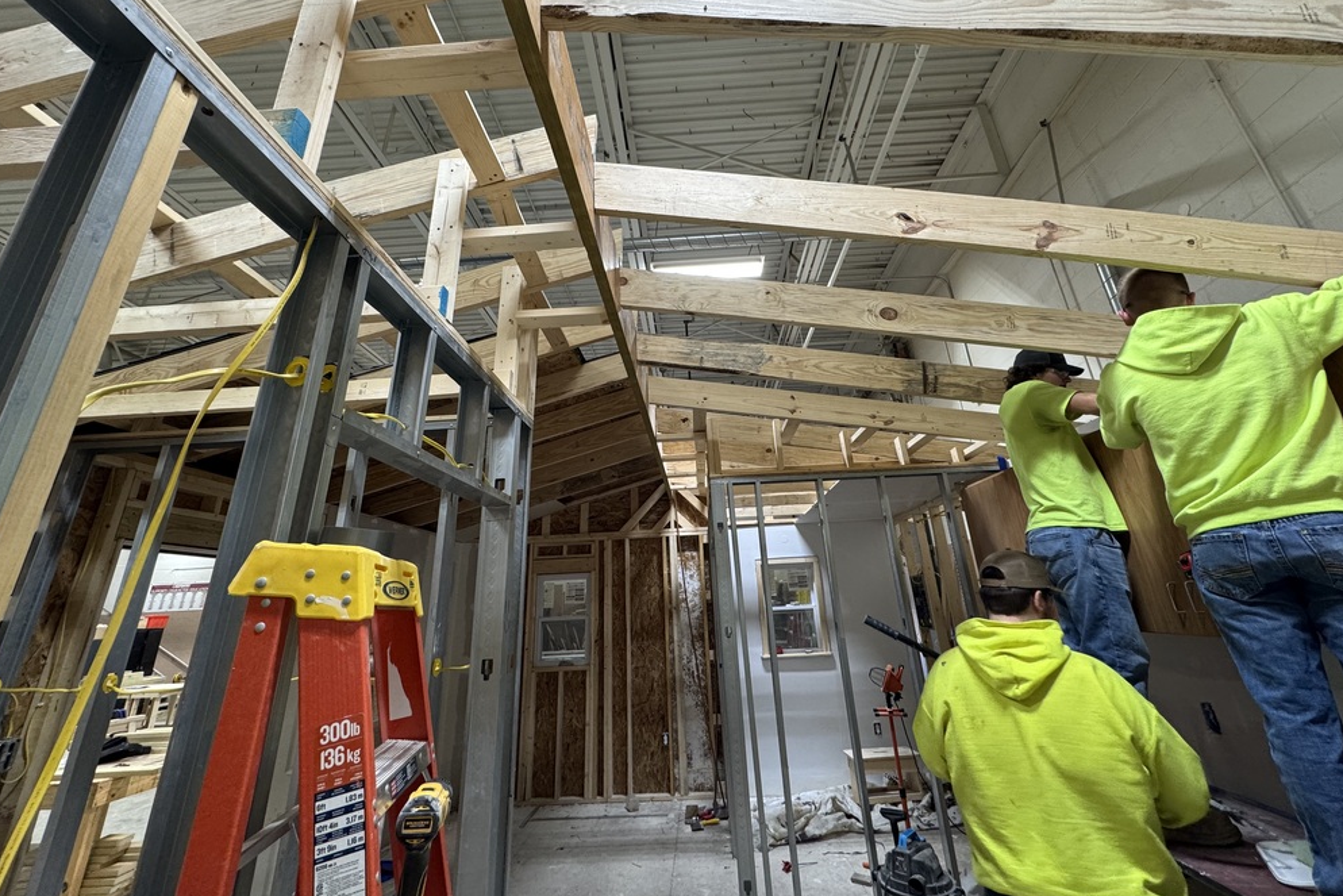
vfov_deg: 76.9
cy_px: 387
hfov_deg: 100.4
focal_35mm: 15
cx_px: 677
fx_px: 560
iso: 200
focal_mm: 2.22
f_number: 2.2
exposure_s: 1/60
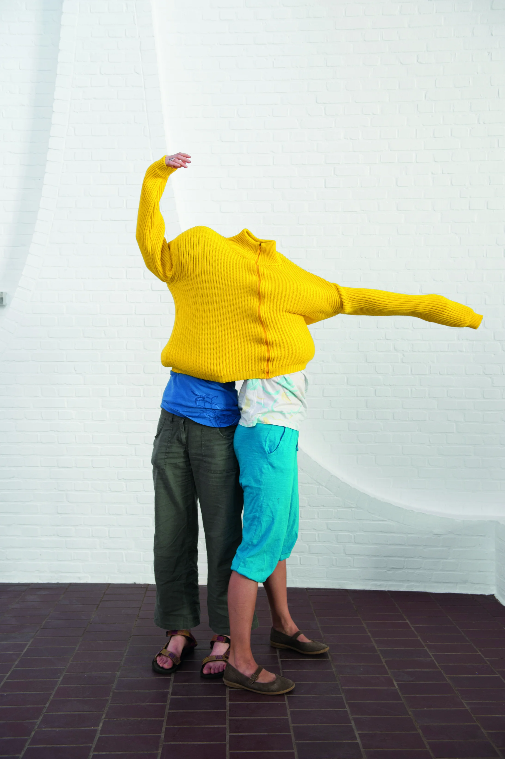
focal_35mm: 35
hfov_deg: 37.8
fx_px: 737
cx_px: 252
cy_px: 380
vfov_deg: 54.5
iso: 400
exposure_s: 1/60
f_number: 4.5
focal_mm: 35
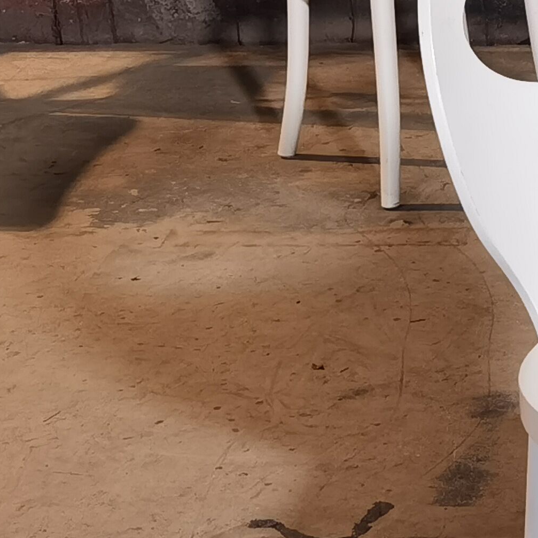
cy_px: 272
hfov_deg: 12.1
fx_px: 2339
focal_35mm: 133
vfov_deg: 13.1
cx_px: 961
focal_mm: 6.71
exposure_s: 1/50
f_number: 1.9
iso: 250
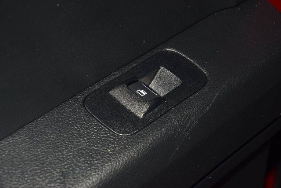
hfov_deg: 19.5
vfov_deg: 13.0
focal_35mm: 105
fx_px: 820
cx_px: 140
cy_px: 94
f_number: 8
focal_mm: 70
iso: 100
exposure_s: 1/125
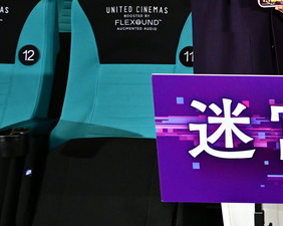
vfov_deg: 13.9
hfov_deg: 15.7
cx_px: 453
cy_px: 31
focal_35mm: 110
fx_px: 920
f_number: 4.8
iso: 2000
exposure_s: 1/200
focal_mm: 33
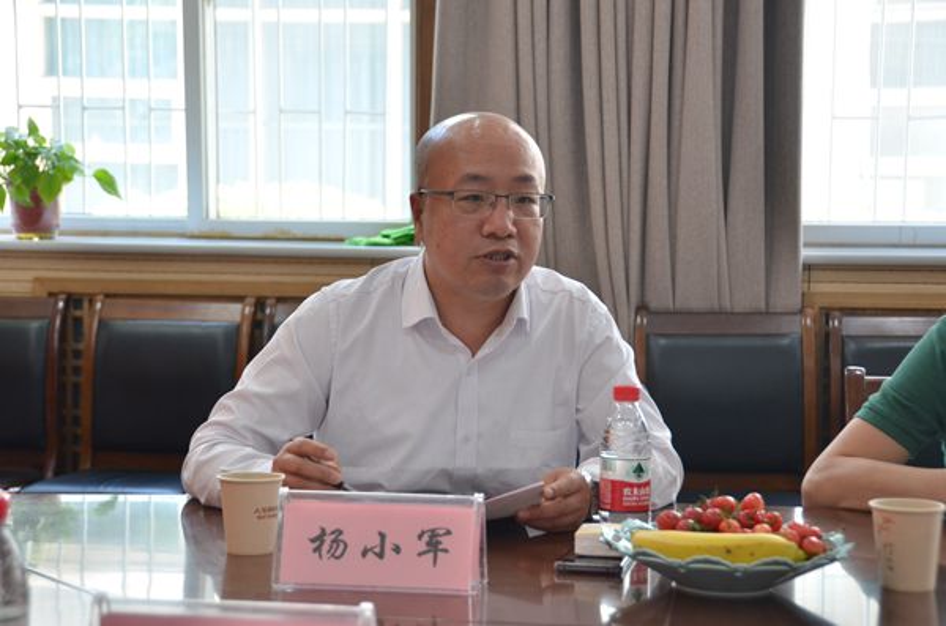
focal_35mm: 75
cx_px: 473
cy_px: 313
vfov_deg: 18.1
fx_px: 1966
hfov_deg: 27.1
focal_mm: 50
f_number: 4.8
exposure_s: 1/60
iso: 500
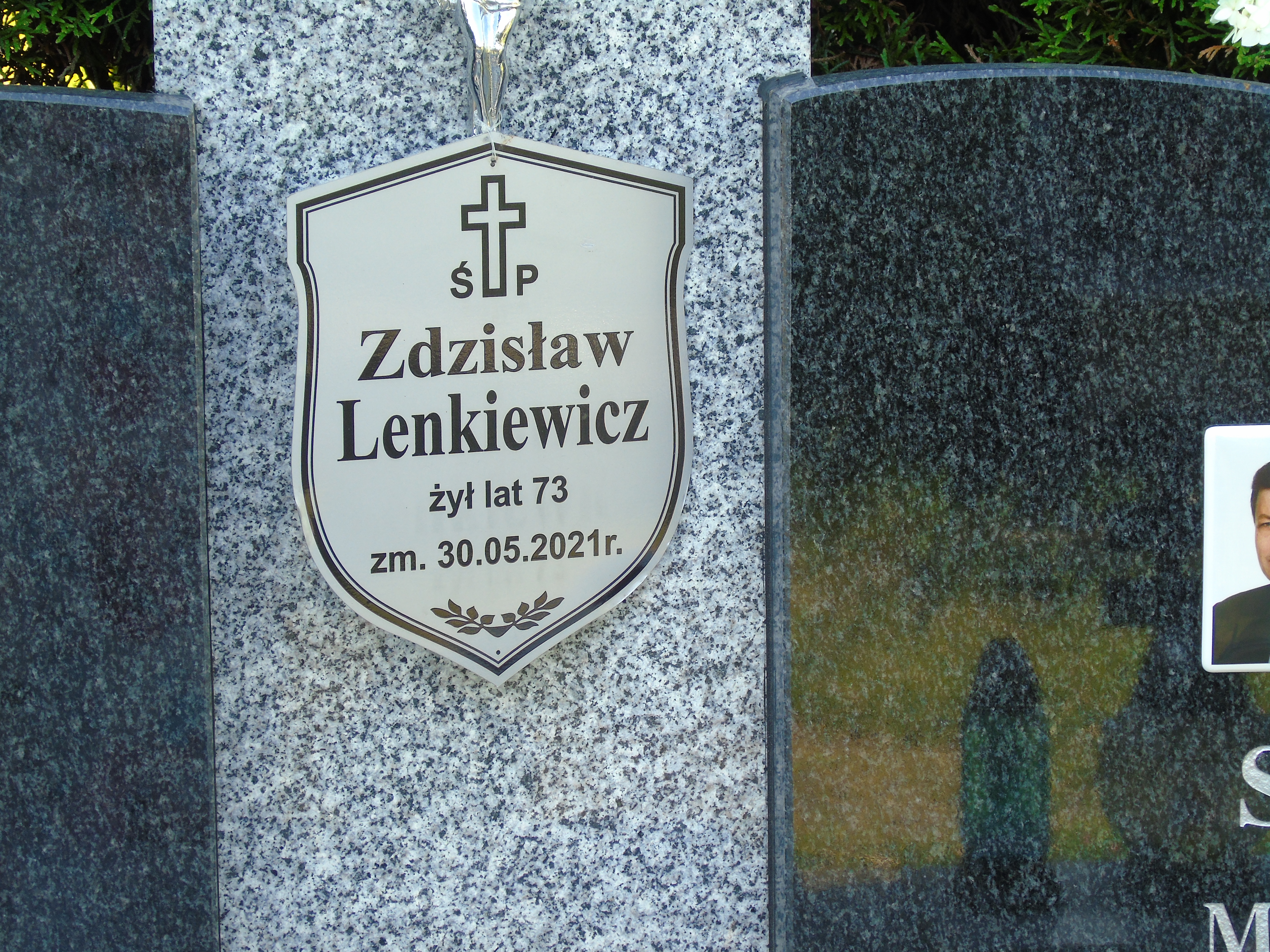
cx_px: 635
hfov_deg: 18.2
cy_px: 476
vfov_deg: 13.7
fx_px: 3962
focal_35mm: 108
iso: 80
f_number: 4.4
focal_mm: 19
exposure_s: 1/50
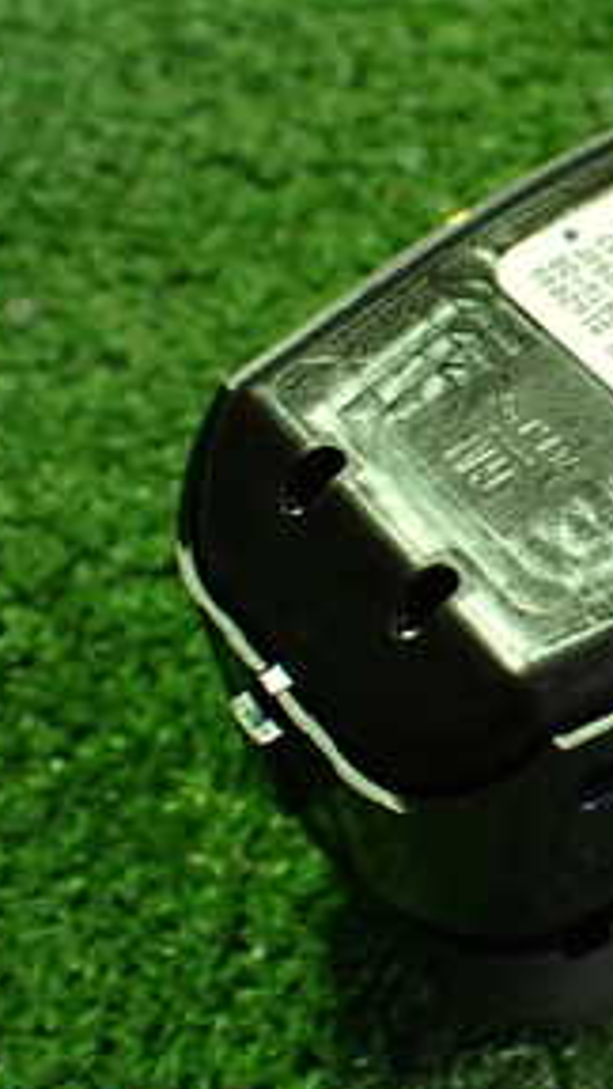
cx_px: 897
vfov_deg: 30.9
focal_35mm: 68
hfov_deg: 16.3
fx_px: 1965
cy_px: 424
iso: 800
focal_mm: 5.4
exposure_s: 1/50
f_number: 2.3
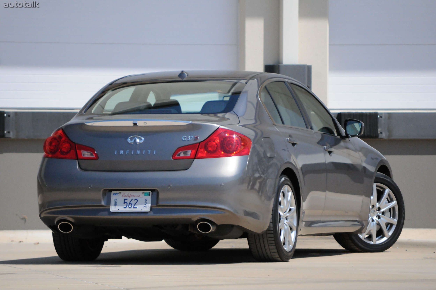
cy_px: 145
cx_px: 218
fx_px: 3629
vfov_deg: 4.6
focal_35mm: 300
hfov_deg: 6.9
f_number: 5.6
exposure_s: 1/8000
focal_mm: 200
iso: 2000
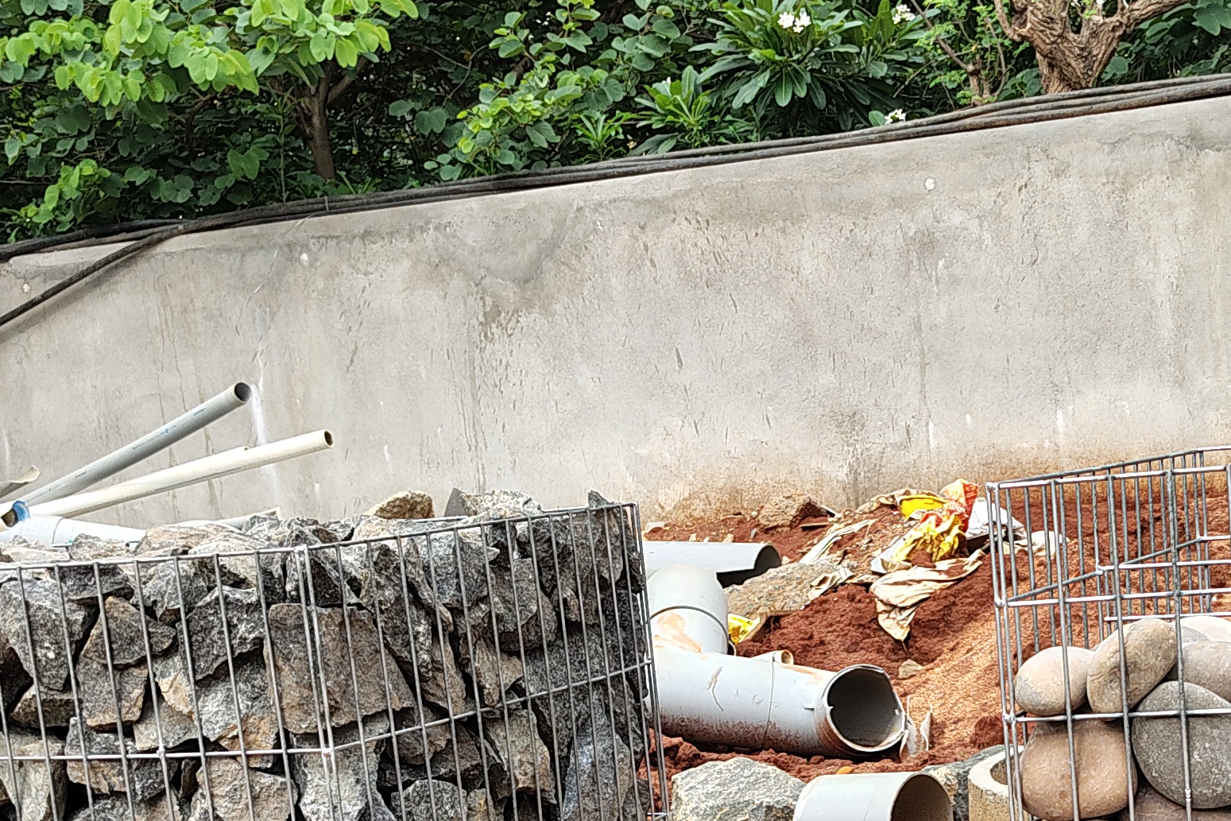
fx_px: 2257
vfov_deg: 19.9
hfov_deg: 30.3
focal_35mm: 66
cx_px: 837
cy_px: 864
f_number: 1.8
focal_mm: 5.56
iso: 100
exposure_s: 1/361
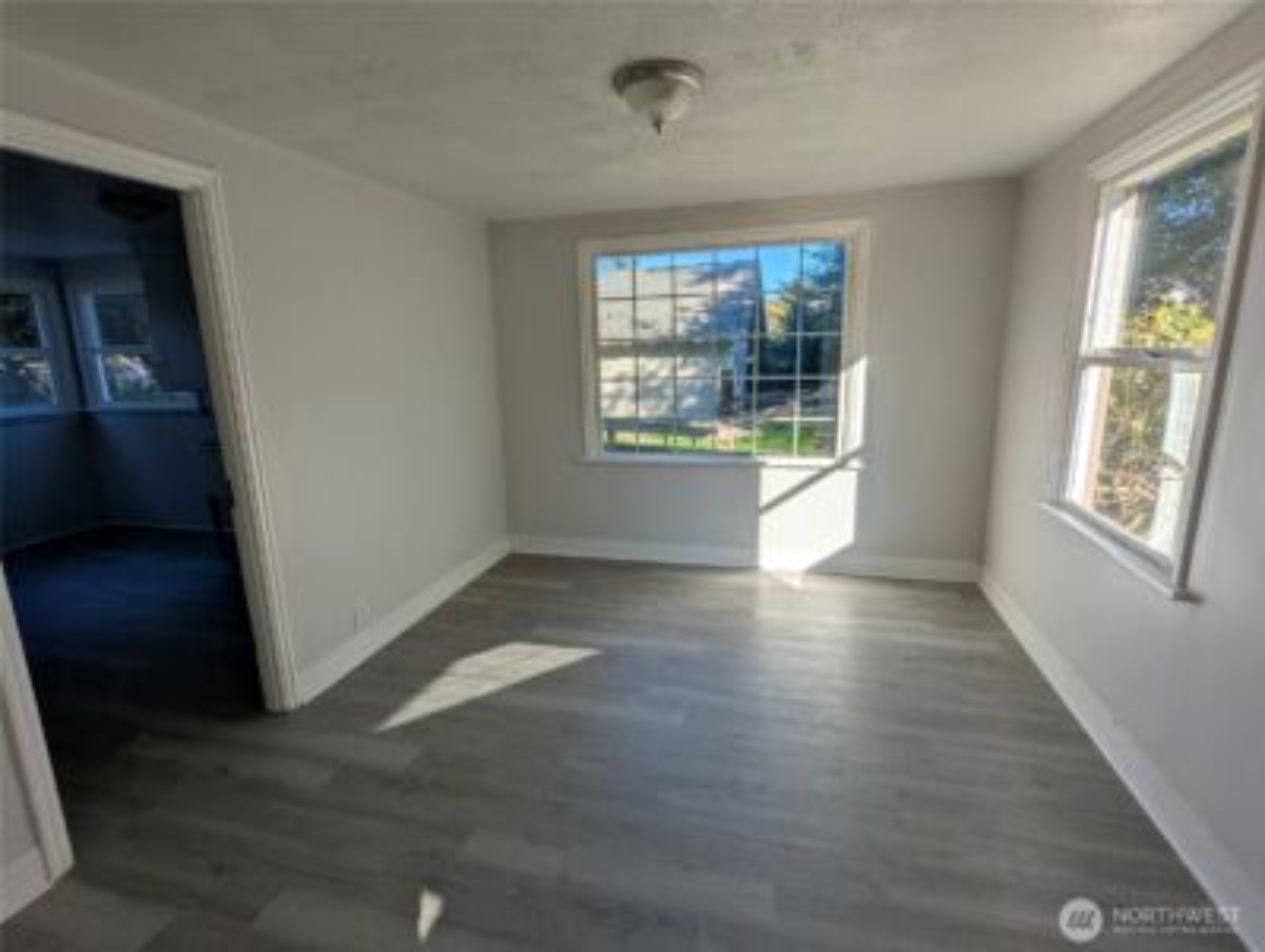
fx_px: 585
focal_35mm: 16
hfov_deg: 94.4
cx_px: 632
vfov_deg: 78.2
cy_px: 476
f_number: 2.2
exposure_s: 1/1080
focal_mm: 2.35
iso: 53
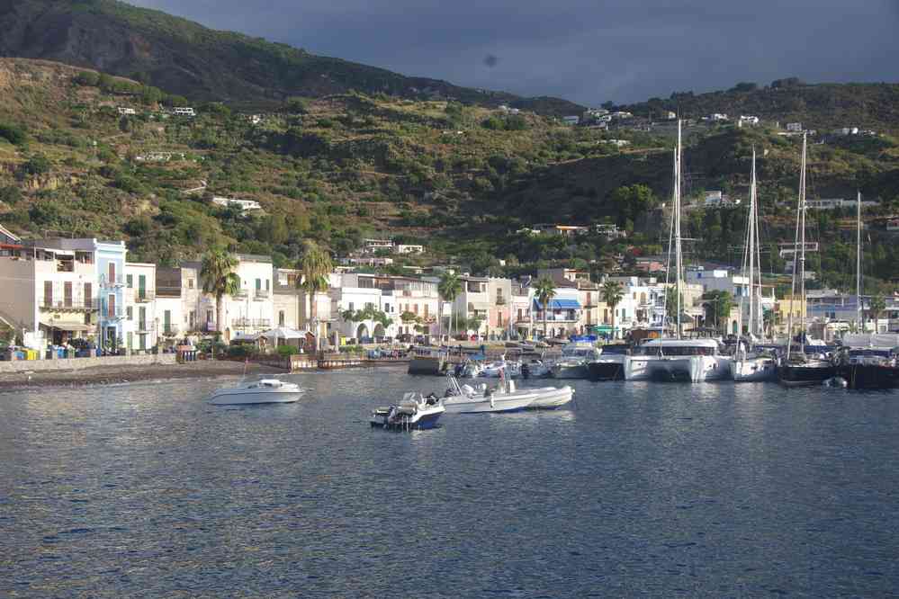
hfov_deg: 34.4
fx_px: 1453
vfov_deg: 23.3
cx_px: 450
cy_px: 300
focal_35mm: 58
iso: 200
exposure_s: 1/60
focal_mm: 38.8
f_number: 11
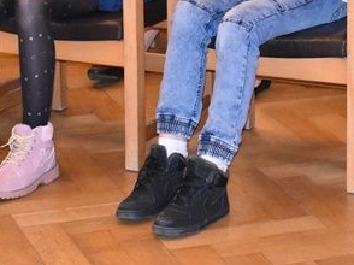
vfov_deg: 8.5
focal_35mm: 171
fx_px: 1747
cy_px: -78
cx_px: 293
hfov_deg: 11.5
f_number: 4.5
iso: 3200
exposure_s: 1/60
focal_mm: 34
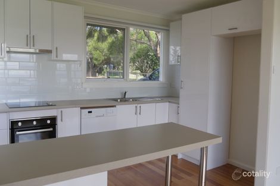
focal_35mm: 30
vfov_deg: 43.6
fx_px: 233
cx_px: 140
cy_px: 93
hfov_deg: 61.9
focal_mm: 14
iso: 200
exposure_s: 1/200
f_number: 4.5
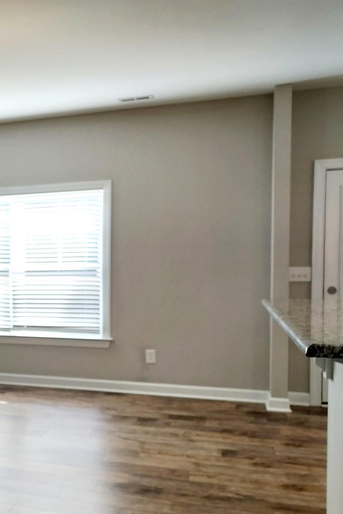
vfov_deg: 46.2
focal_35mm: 42
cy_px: 300
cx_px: -75
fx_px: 600
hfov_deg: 27.7
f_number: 1.8
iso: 64
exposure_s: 1/60.2
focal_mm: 4.6
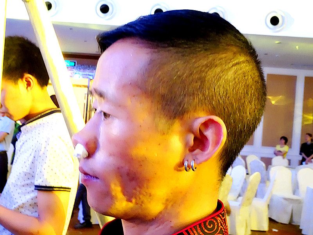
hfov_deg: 36.8
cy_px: 118
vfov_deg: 28.0
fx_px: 470
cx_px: 156
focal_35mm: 52
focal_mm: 8.84
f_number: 4.5
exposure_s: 1/8
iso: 800
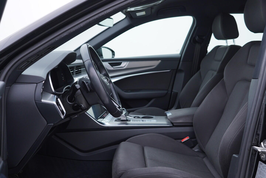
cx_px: 133
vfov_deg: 36.9
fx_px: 266
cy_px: 89
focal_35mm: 36
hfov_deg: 53.1
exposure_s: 1/50
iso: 125
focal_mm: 24
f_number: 3.2
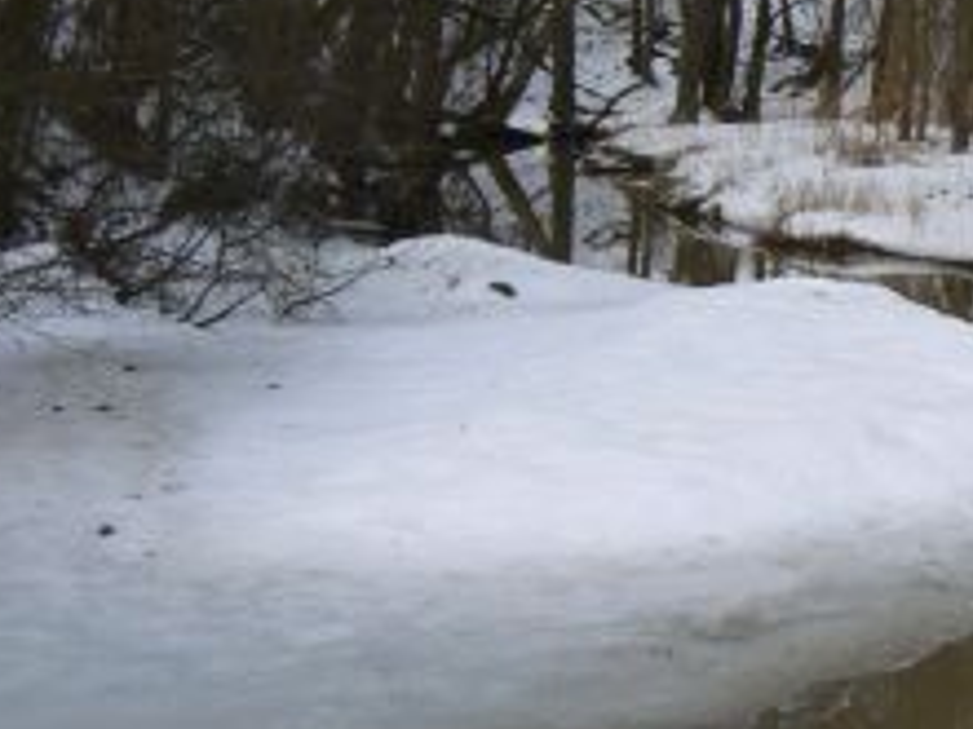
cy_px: 334
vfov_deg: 18.0
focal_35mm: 82
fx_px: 2305
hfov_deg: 22.9
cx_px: 964
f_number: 5.6
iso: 80
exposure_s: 1/320
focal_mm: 6
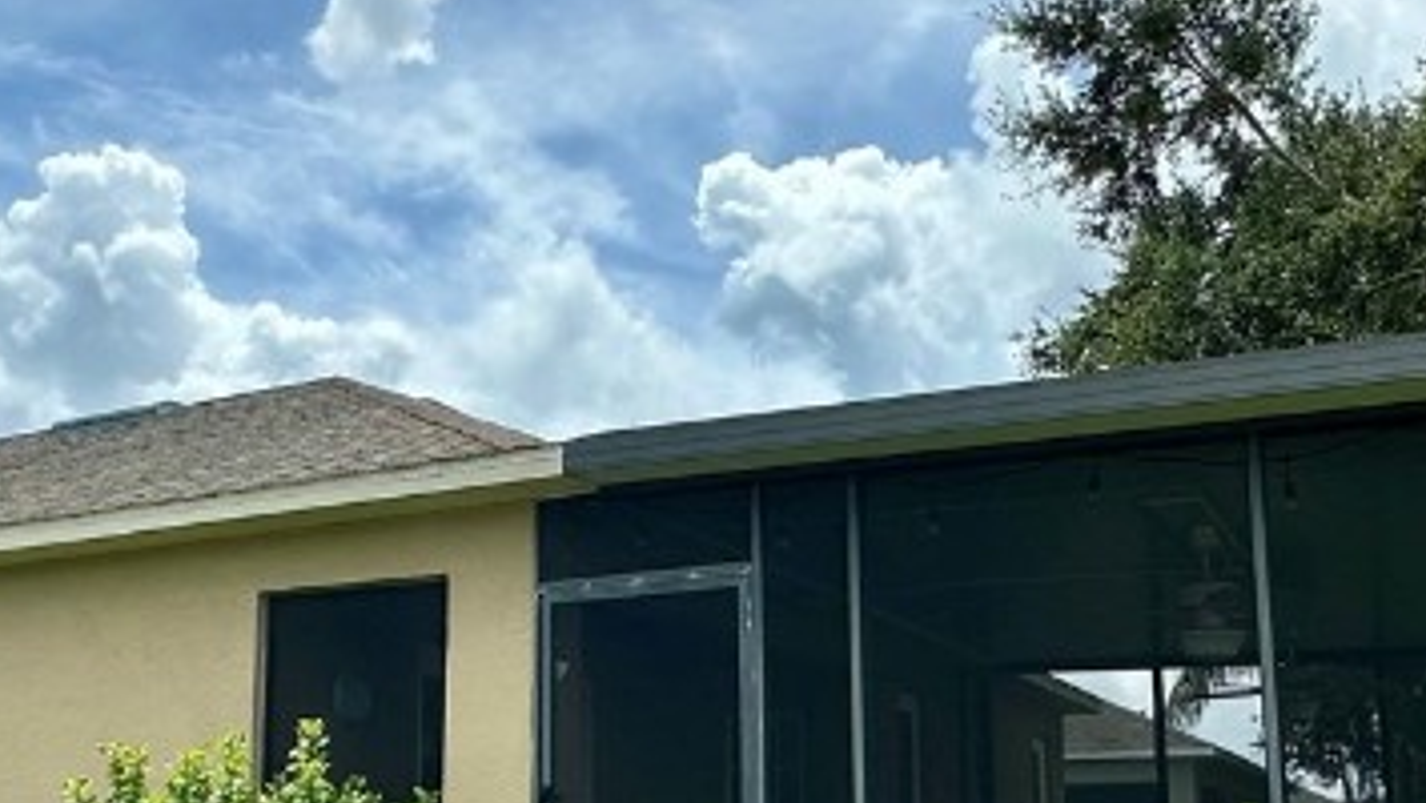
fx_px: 1664
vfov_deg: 26.8
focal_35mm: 44
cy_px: 610
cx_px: 590
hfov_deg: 46.2
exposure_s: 1/3205
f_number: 2.2
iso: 50
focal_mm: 2.22
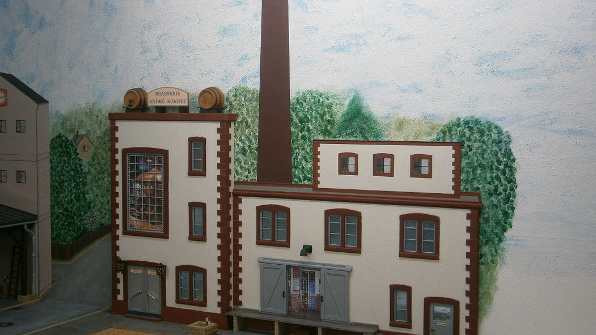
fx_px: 822
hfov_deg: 39.9
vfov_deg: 23.0
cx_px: 298
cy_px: 157
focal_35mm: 52
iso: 125
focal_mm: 8.3
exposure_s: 1/20
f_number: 3.4
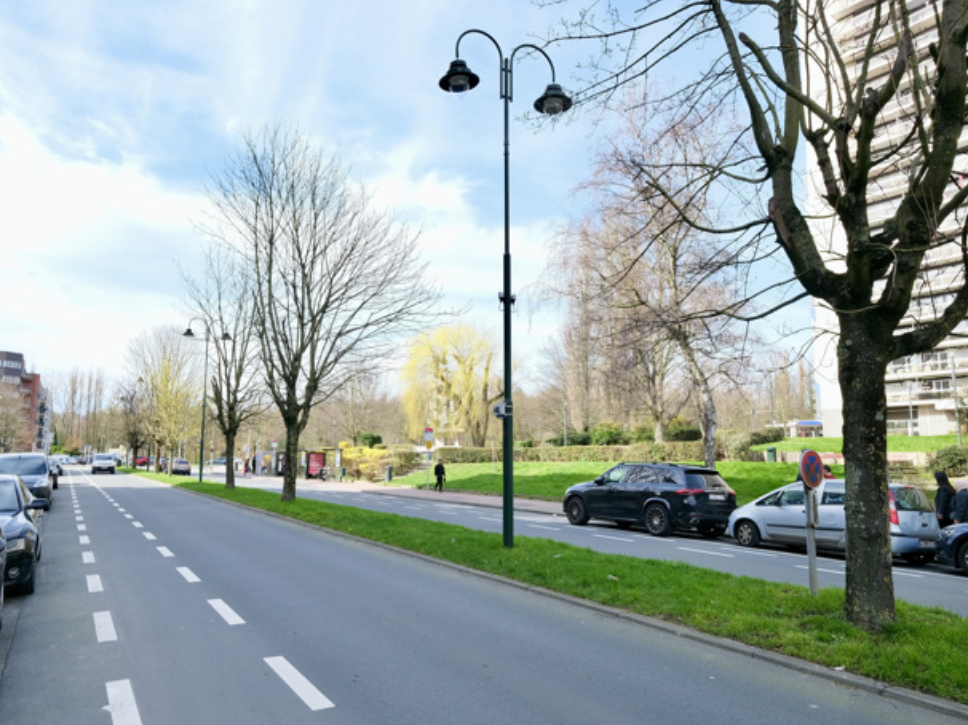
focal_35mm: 24
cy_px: 382
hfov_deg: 71.2
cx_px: 411
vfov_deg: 56.8
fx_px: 671
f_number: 5.6
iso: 320
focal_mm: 13.8
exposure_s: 1/220
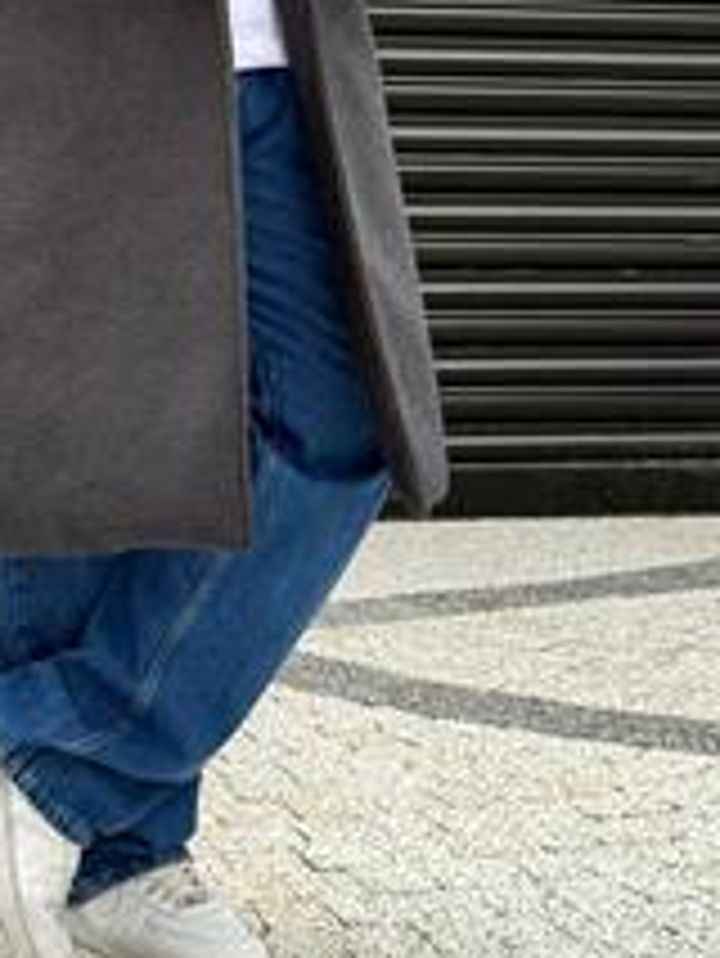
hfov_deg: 14.1
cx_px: 176
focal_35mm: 105
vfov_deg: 18.4
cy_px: 90
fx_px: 2909
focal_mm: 6.76
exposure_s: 1/786
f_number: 1.78
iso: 80
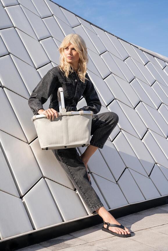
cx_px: 84
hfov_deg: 23.4
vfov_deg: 34.5
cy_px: 126
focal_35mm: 58
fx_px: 406
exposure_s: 1/640
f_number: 6.3
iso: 160
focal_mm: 58
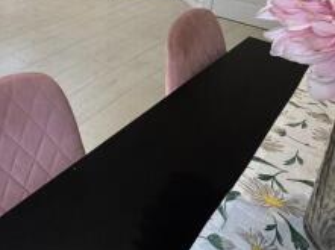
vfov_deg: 33.9
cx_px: 4
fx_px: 357
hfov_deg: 43.4
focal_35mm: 37
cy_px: -19
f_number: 2.2
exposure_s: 1/100
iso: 100
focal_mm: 2.22
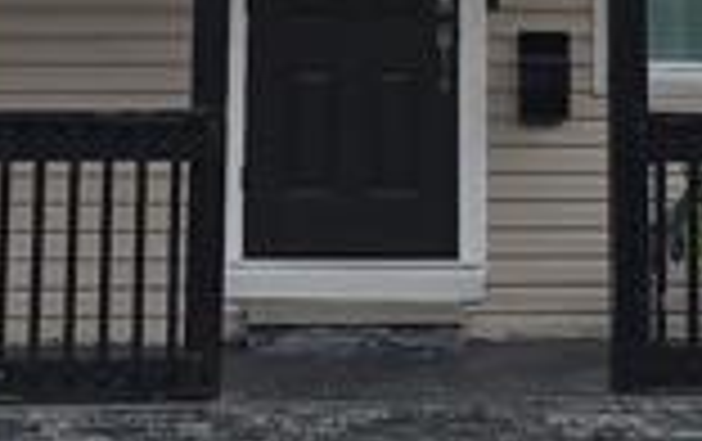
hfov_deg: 13.0
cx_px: 526
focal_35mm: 160
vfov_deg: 7.7
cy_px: -626
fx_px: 3066
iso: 12
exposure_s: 1/60
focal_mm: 6.3
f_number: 1.7
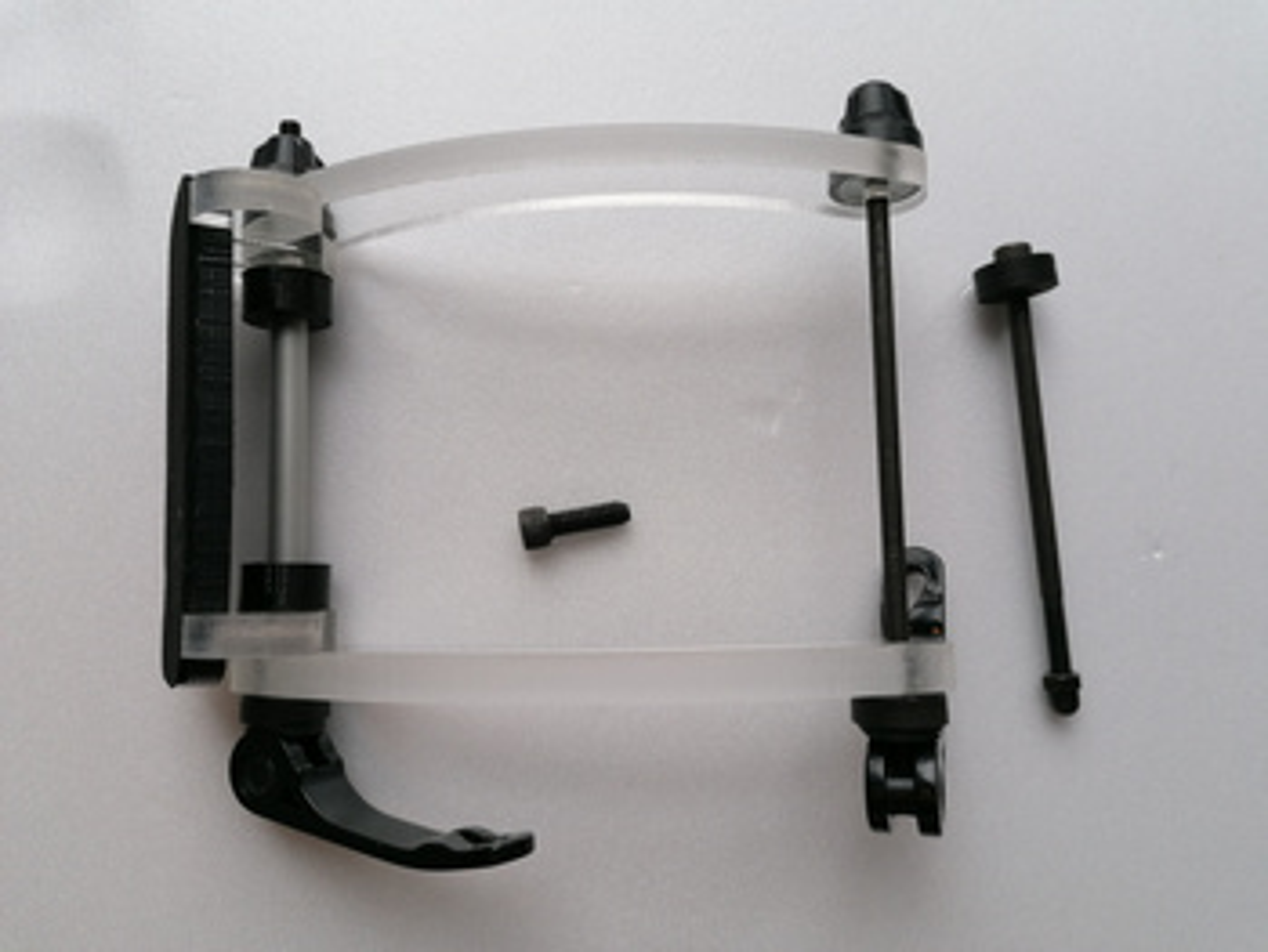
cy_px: 476
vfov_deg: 51.4
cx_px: 634
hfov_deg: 65.3
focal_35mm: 27
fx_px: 990
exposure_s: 1/312
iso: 50
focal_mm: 4.75
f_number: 1.8
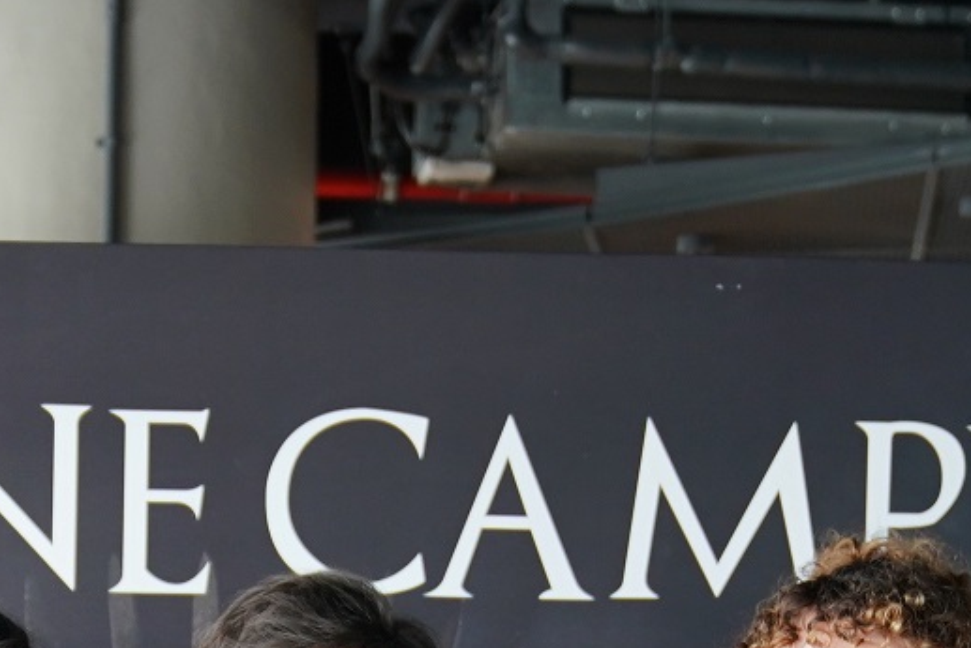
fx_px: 3183
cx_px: 156
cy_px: 1063
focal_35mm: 118
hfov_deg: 17.2
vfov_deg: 11.0
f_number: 2.8
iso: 800
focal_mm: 31
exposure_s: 1/160
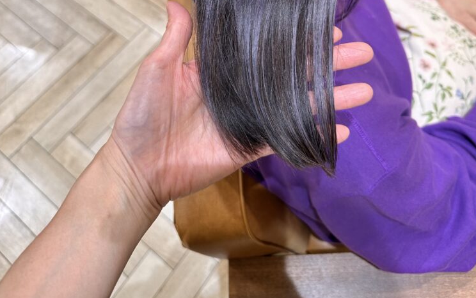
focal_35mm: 35
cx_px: 240
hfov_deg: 55.3
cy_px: -17
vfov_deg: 32.6
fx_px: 454
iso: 100
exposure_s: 1/100
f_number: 1.78
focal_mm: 6.86
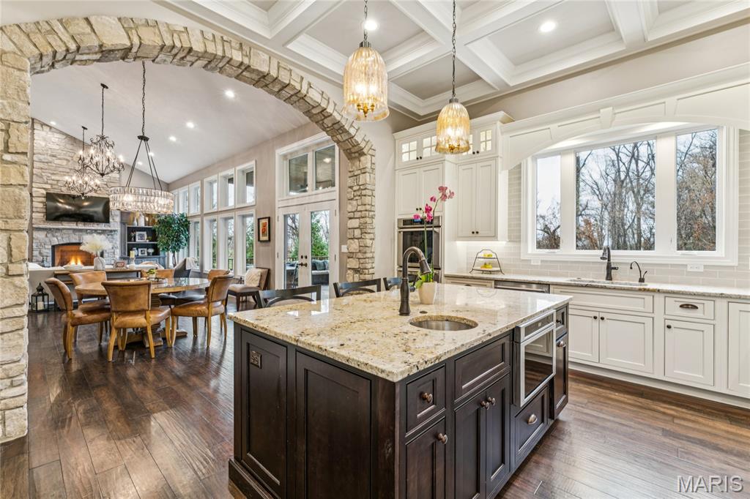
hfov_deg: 97.1
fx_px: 331
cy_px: 250
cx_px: 375
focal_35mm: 16
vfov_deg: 74.1
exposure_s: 1.3
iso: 100
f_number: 13
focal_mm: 15.9
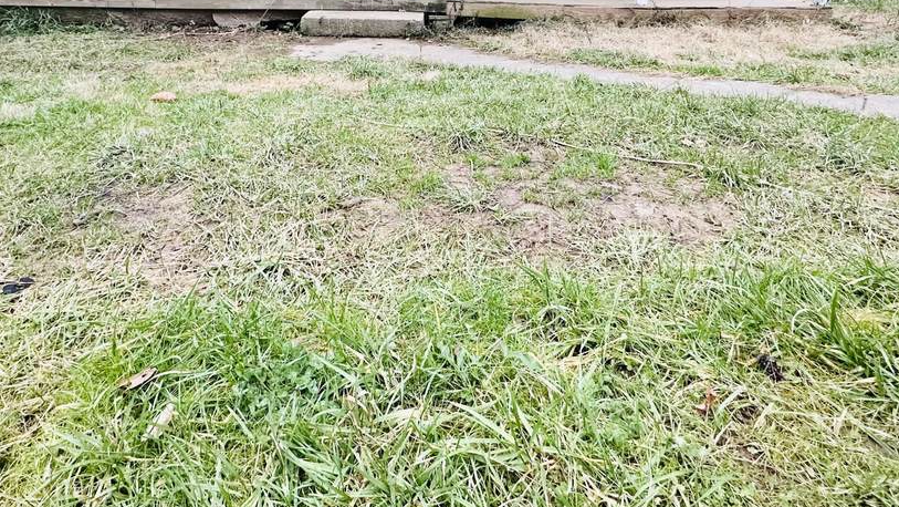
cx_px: 406
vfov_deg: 42.3
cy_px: 19
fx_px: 572
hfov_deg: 76.1
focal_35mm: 24
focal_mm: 2.22
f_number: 2.2
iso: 250
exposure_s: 1/99
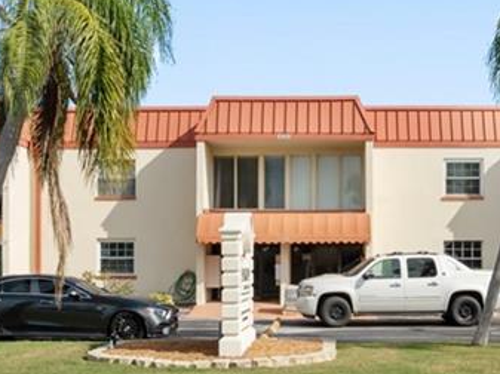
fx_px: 923
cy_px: 274
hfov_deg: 30.2
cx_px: 289
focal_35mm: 64
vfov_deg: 22.7
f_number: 6.3
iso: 250
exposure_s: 1/160
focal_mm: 14
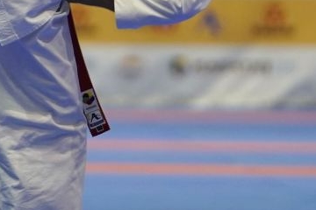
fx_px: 7373
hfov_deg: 2.5
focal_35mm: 840
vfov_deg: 1.6
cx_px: -146
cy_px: -93
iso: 1000
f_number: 2.8
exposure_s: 1/500
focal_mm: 168
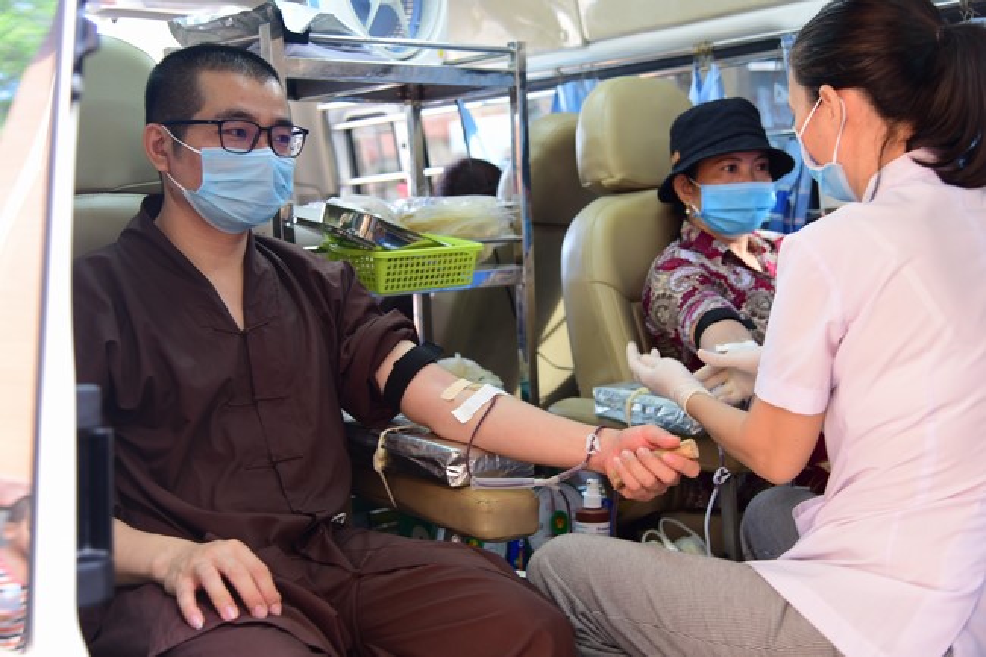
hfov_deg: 39.6
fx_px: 1369
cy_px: 328
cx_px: 493
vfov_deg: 27.0
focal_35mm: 50
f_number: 4
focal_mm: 50
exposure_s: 1/50
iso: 320
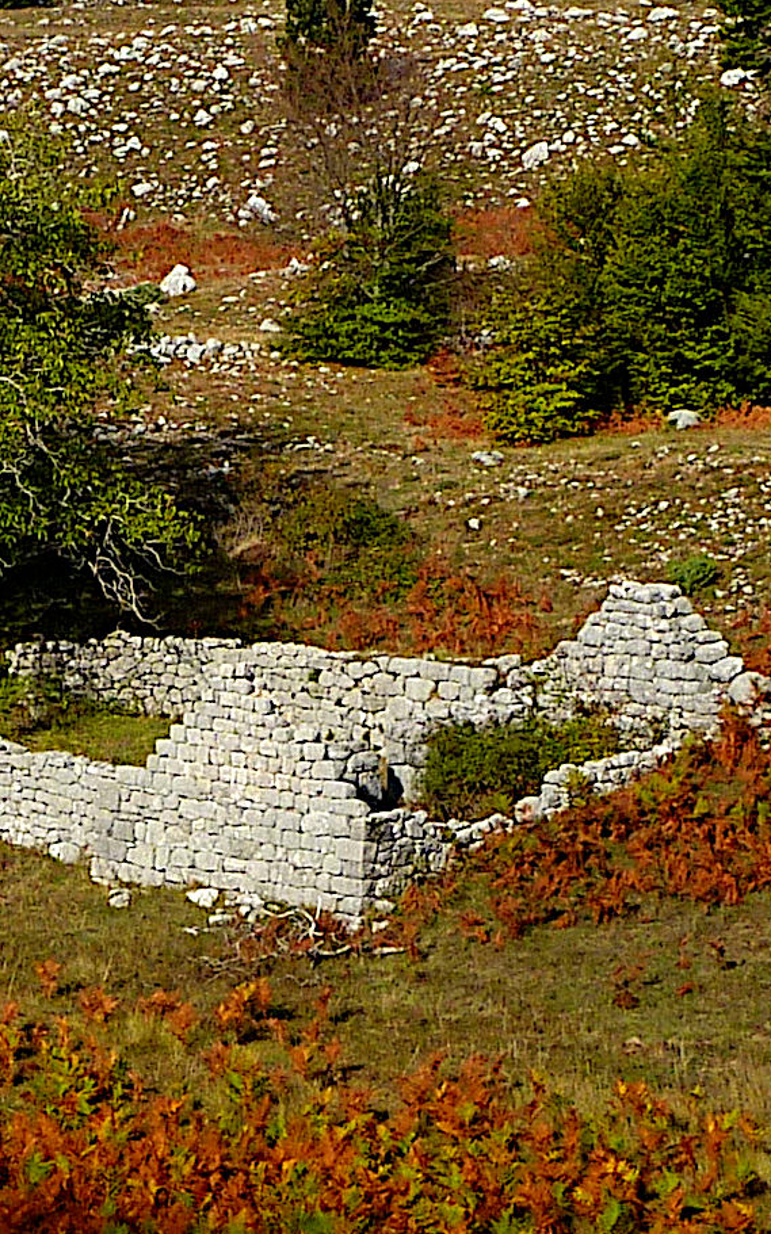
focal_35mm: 162
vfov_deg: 12.9
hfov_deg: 8.0
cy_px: 729
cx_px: -98
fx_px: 5449
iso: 80
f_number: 5.6
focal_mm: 7.9
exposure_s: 1/400
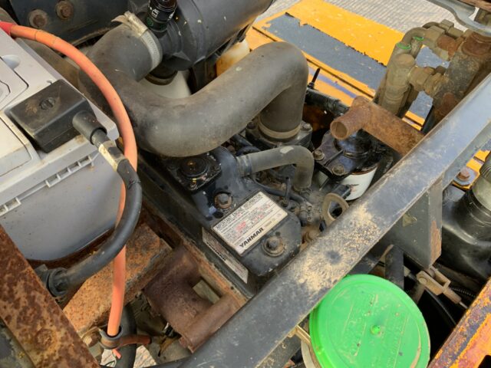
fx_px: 411
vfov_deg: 48.2
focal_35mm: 29
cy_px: 184
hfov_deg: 61.7
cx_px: 246
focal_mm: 3
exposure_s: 1/122
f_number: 1.8
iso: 50
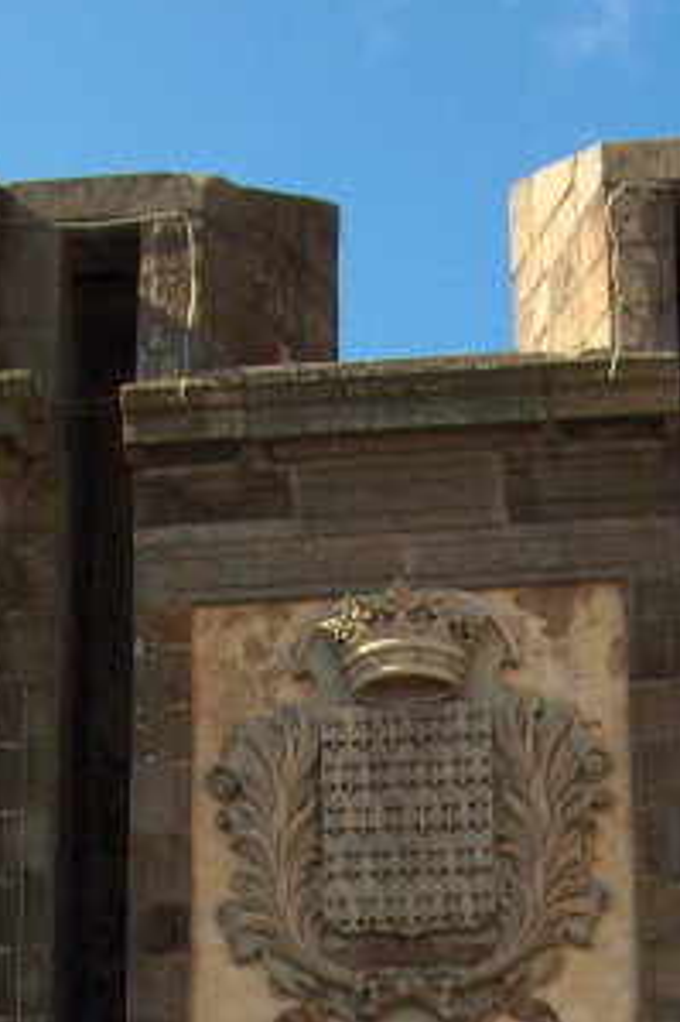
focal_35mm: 102
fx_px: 2893
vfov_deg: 18.8
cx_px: 390
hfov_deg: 13.4
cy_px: 1268
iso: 100
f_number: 4.8
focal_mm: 8
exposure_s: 1/446
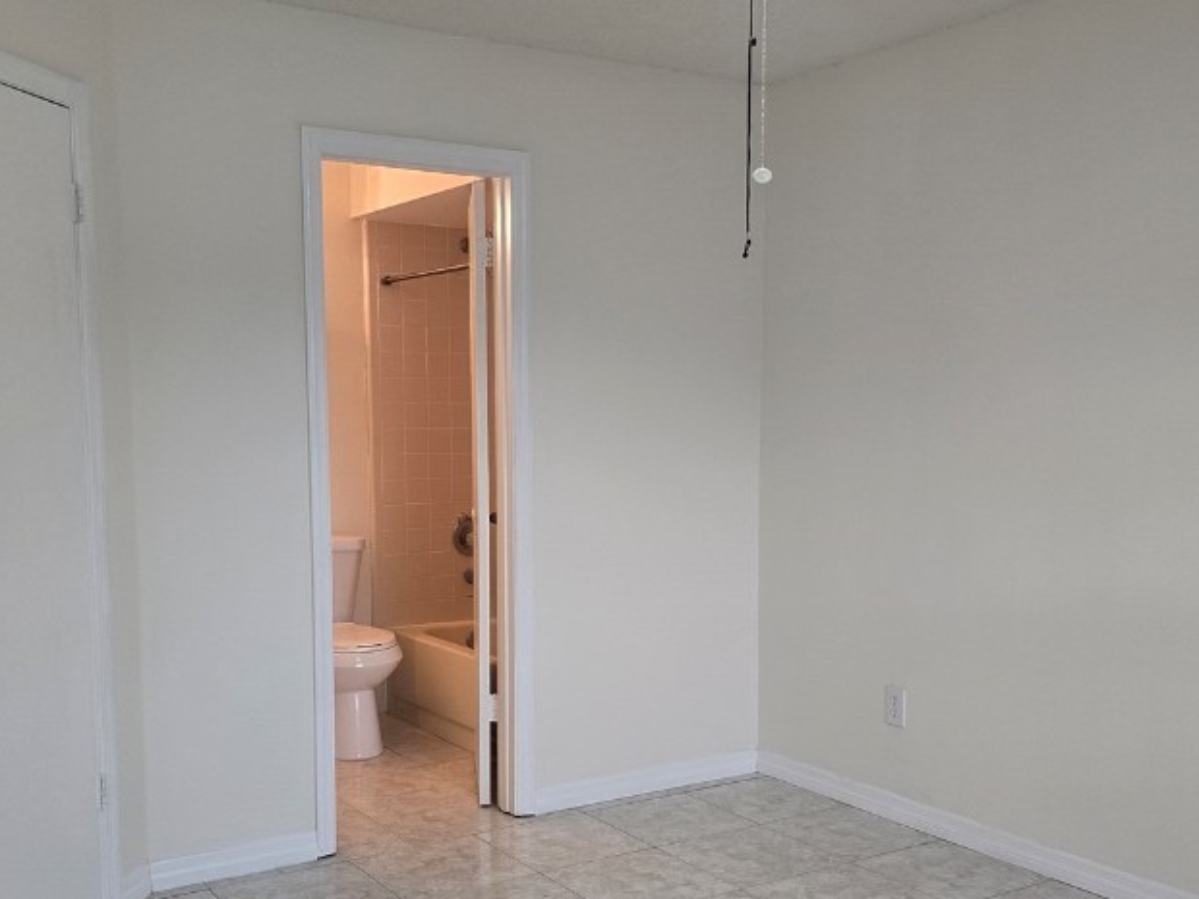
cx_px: 605
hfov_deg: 49.0
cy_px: 559
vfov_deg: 37.5
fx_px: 1316
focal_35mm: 38
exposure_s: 1/120
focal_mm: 6.3
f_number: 1.7
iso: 200
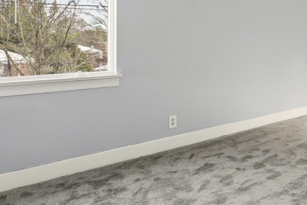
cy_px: 51
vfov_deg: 36.9
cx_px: 320
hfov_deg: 44.5
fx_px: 298
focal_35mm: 35
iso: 400
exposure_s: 1/550
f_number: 8
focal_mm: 10
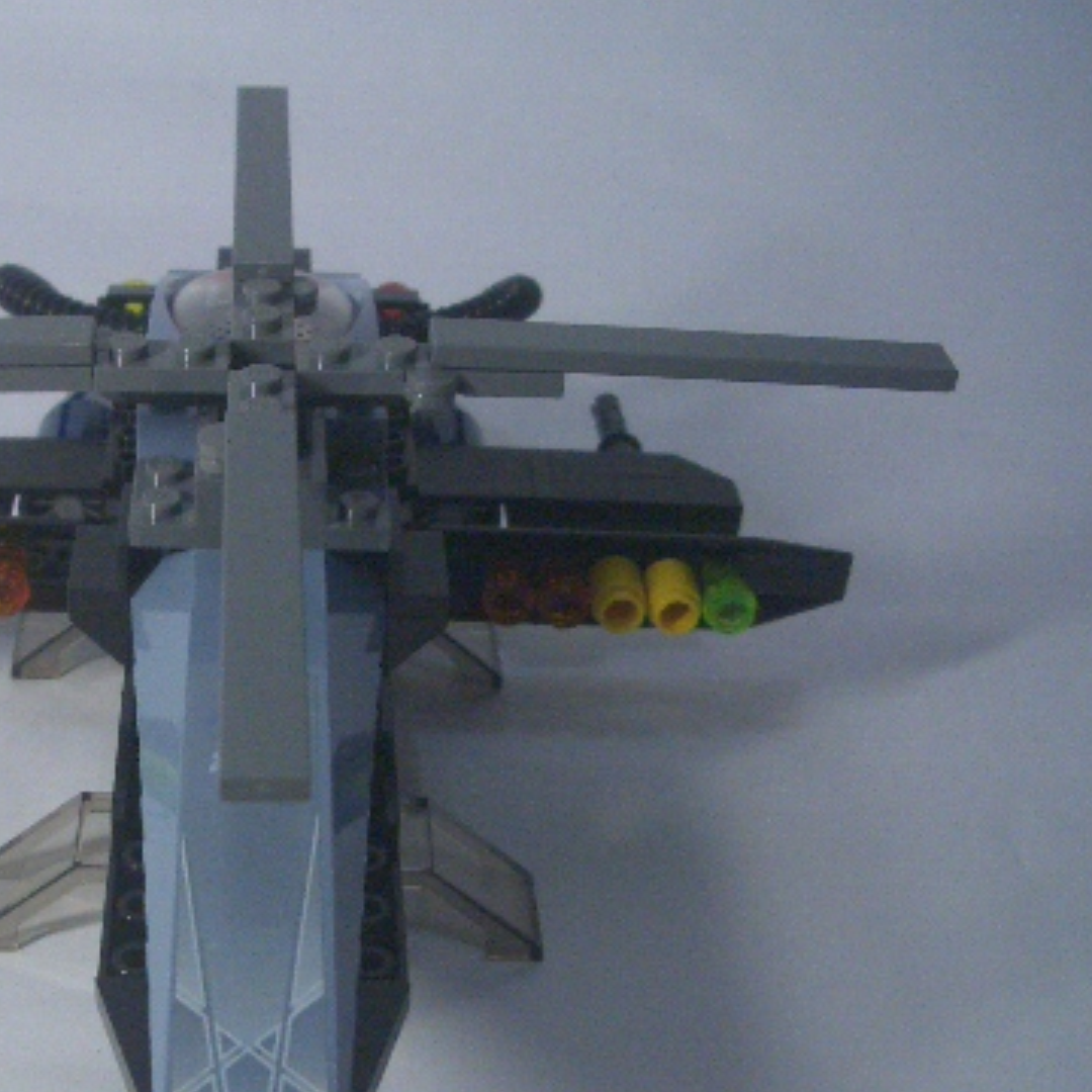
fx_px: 1963
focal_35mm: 55
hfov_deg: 30.4
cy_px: 713
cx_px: 243
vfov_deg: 30.9
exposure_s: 1/80
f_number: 2.6
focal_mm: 5.8
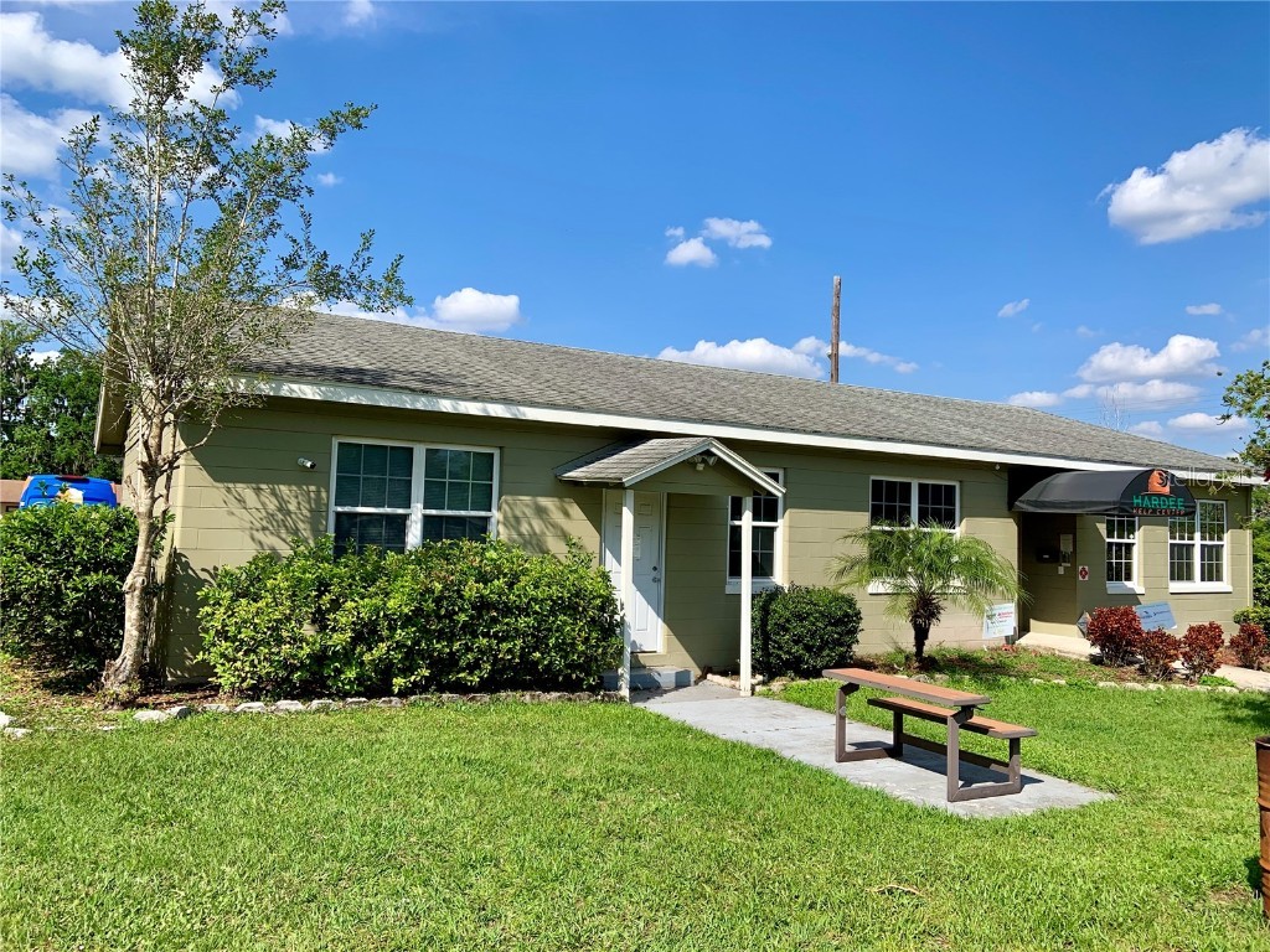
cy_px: 476
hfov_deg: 67.3
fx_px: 954
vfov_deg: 53.1
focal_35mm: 26
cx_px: 635
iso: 25
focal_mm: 4.25
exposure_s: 1/2160
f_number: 1.8
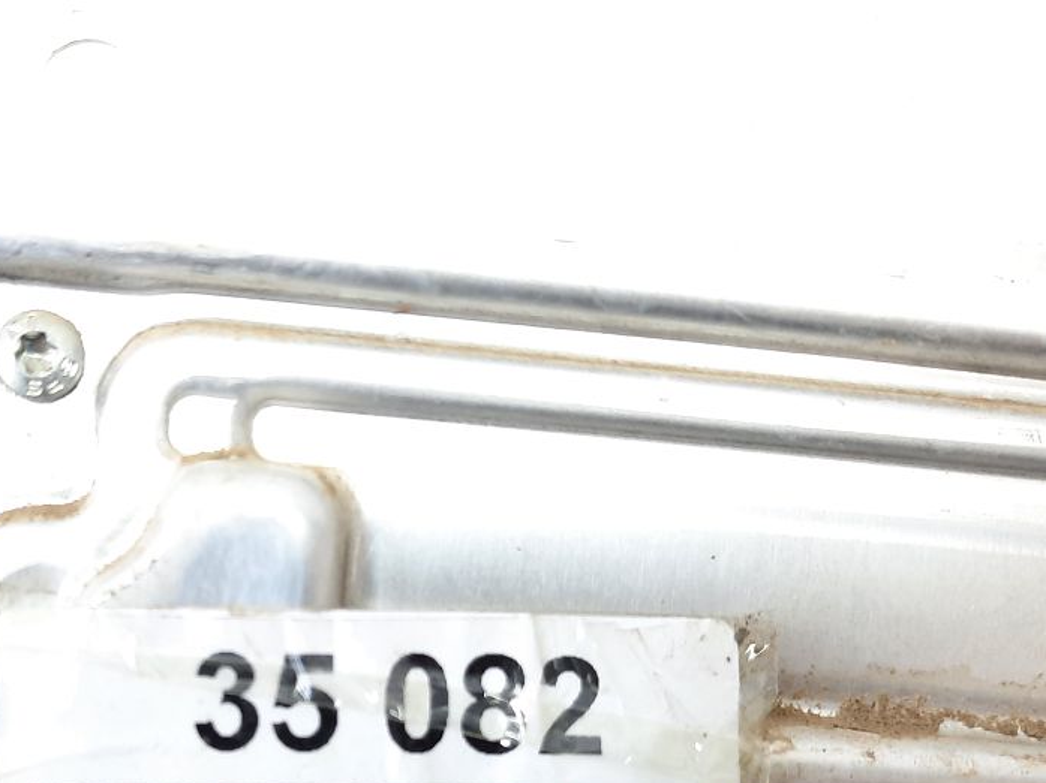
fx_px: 1299
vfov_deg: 32.4
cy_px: 662
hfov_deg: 42.9
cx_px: 303
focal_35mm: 43
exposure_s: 1/50
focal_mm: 4.6
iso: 125
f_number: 2
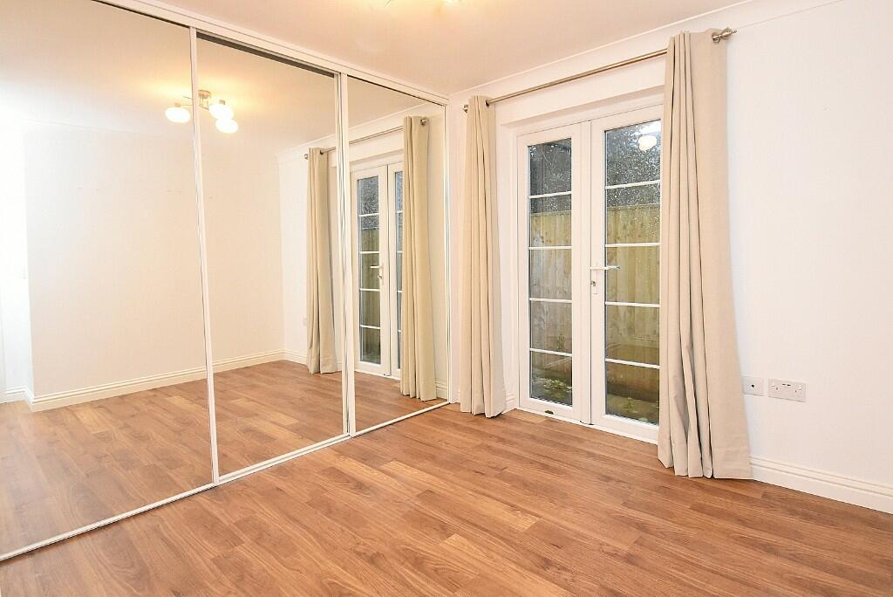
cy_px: 298
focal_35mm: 17
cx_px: 446
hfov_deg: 92.4
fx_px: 428
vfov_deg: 69.7
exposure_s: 1/100
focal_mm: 11.5
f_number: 4
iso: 1600
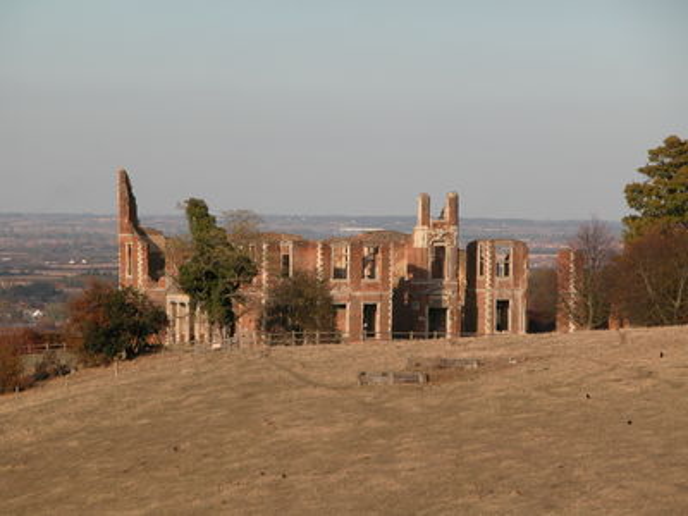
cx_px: 344
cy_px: 258
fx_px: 4094
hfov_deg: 9.6
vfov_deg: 7.2
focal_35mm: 206
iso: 100
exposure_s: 1/382
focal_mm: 52.4
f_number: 5.7
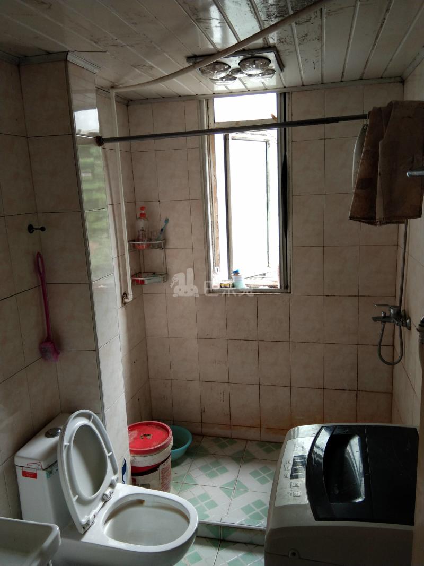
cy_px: 283
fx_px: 506
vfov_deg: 58.4
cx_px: 212
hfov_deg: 45.4
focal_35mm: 31
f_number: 2.2
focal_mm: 3.69
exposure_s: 1/50
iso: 125
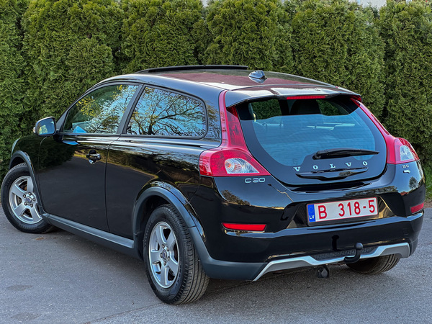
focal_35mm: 77
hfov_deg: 25.3
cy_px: 162
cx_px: 216
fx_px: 961
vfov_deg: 19.1
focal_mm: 9
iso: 80
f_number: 2.8
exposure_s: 1/99
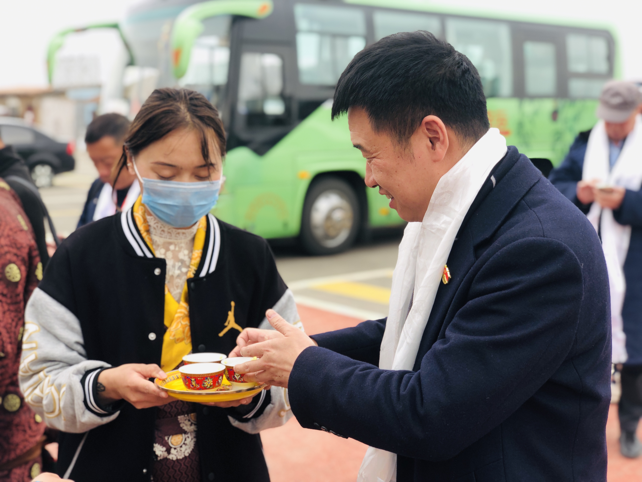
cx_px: 321
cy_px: 241
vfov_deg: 28.0
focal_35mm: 52
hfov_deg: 36.8
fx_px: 964
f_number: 2.4
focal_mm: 6
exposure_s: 1/120
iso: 16
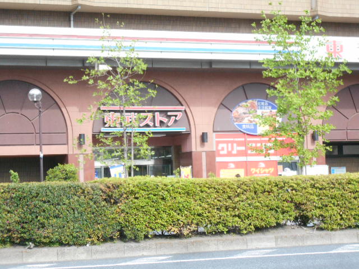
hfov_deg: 22.8
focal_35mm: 86
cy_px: 134
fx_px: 892
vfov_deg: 17.2
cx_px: 180
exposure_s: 1/250
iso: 500
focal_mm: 15.4
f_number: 6.3
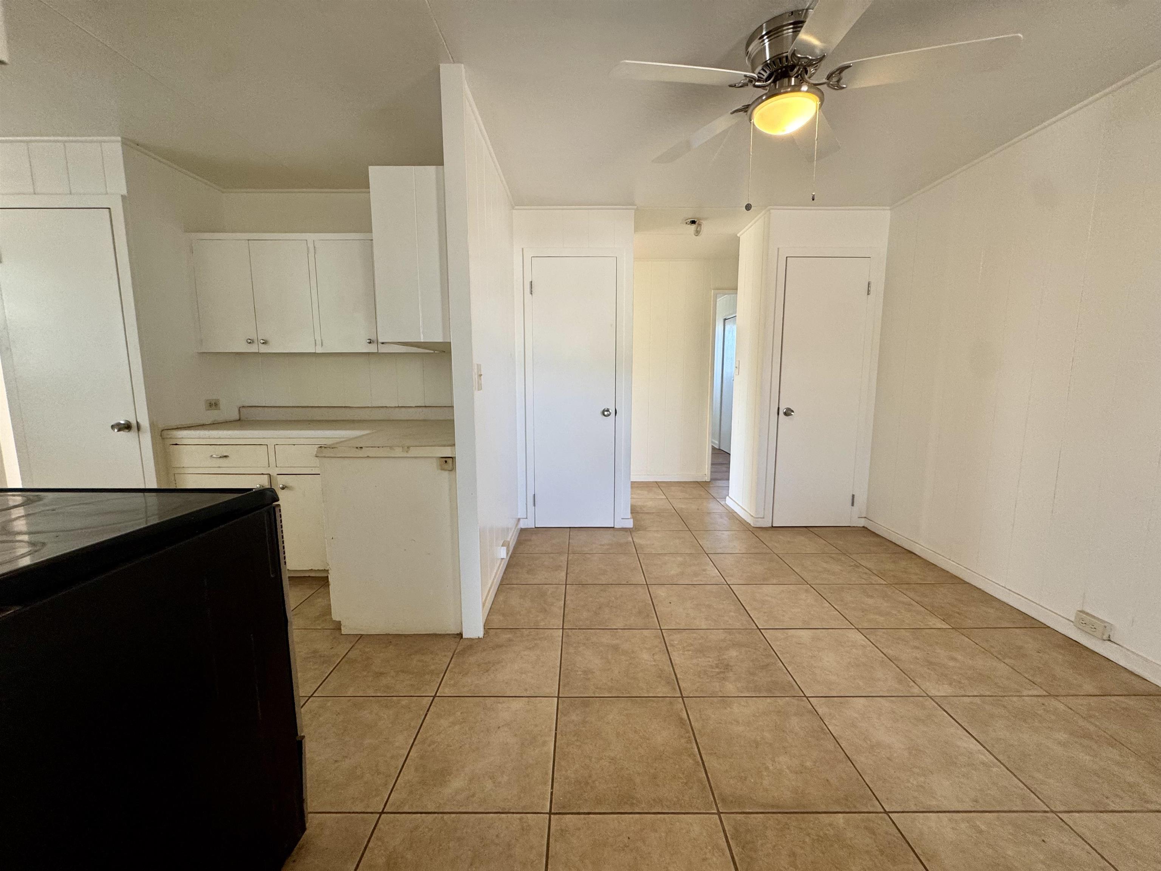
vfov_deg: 85.7
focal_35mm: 14
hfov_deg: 102.1
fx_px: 470
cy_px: 436
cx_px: 580
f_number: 2.2
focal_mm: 2.22
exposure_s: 1/99
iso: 125
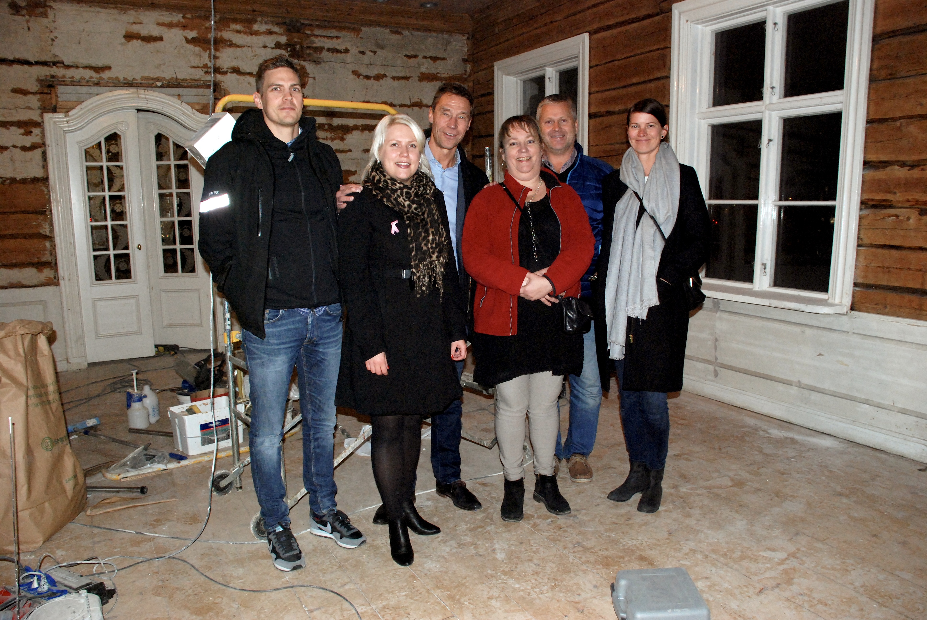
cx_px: 464
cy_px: 310
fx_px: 696
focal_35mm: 27
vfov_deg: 48.0
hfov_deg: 67.3
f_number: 5
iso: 1000
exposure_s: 1/60
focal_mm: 18
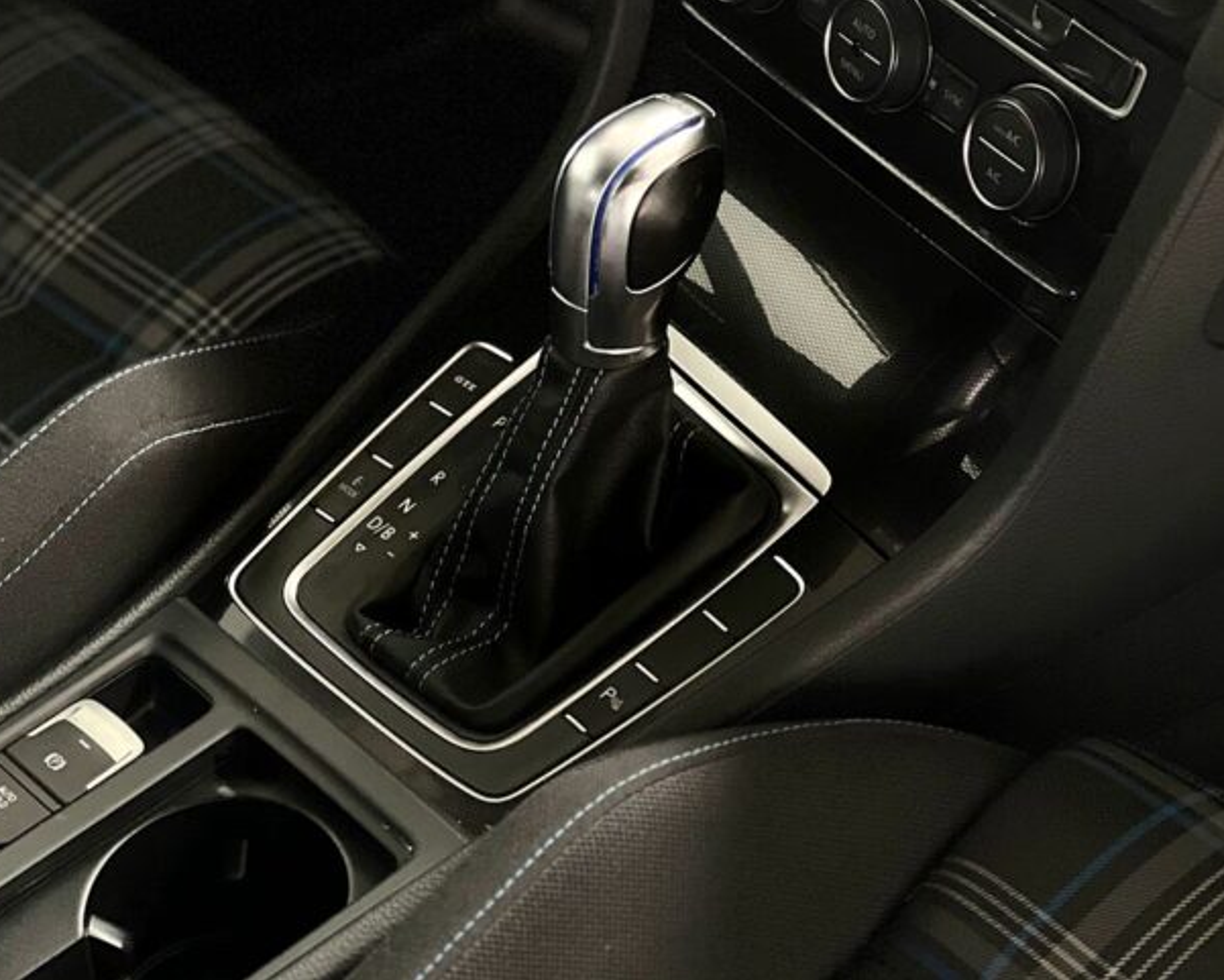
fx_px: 3623
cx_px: 525
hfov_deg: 19.2
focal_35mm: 100
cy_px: 375
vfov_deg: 15.4
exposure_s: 1/15
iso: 800
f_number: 2.8
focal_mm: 9
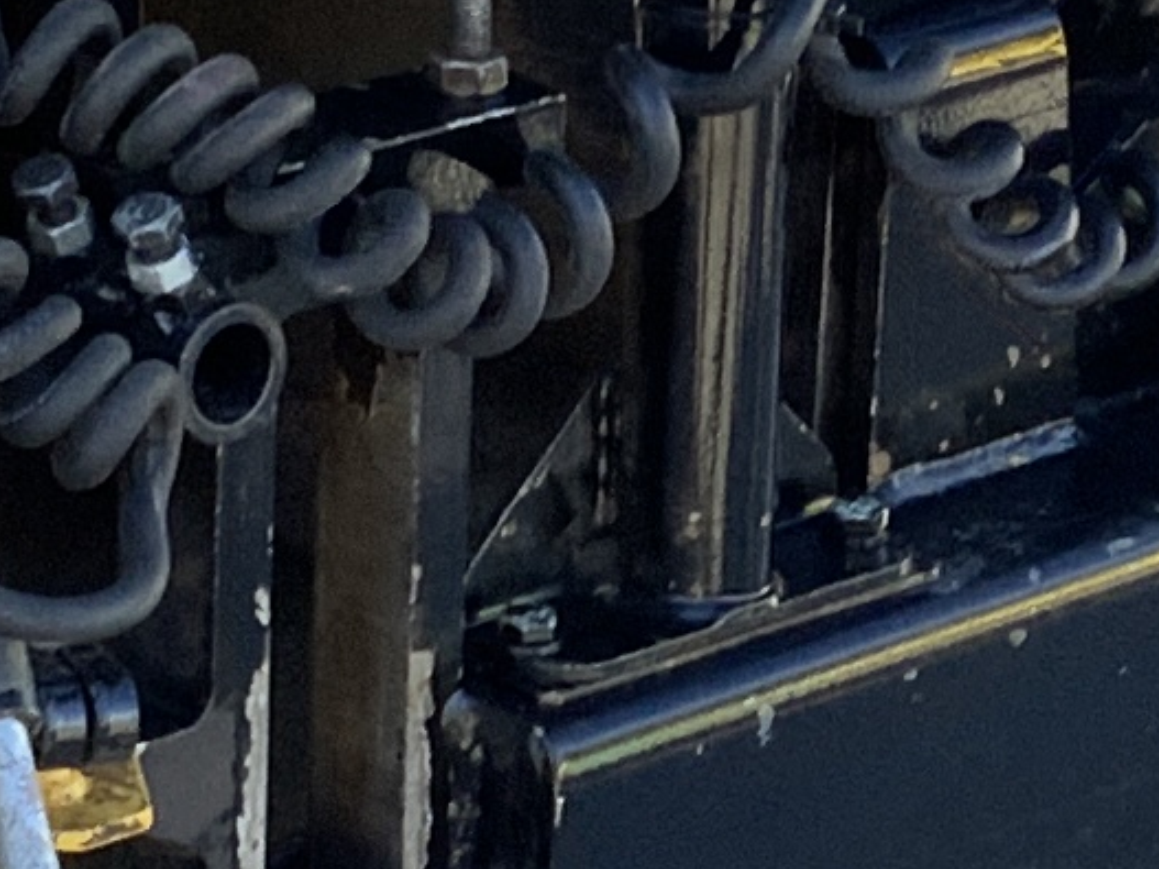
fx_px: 7431
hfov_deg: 8.9
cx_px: 867
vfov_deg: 6.7
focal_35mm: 222
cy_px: 592
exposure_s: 1/124
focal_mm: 3
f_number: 1.8
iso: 16
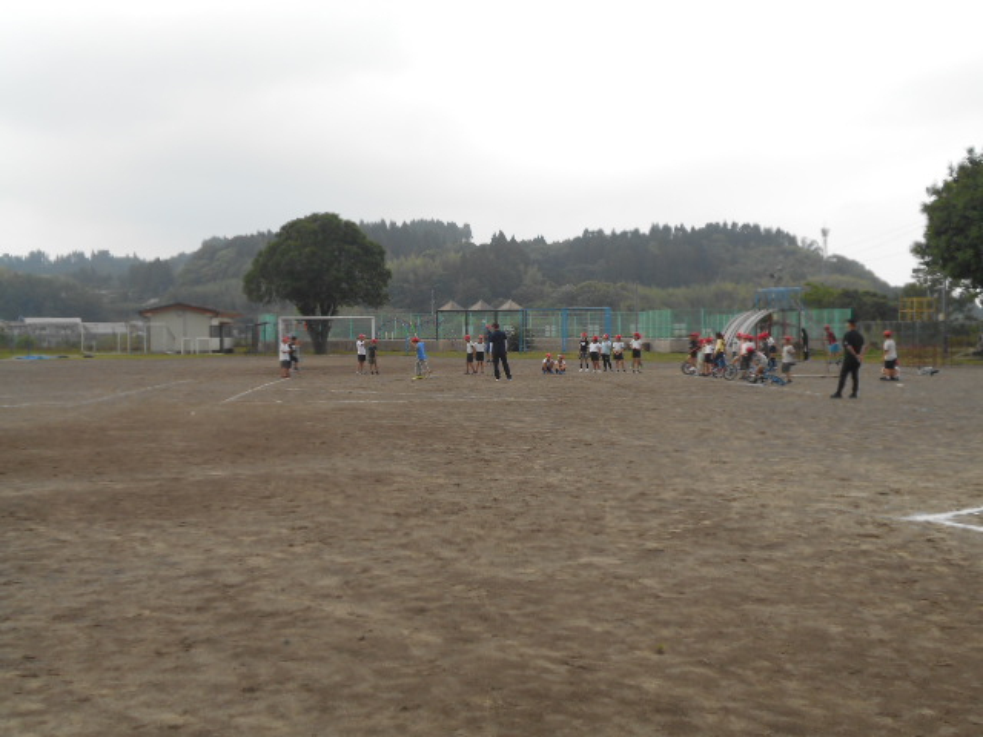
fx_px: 1107
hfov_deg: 47.9
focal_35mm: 39
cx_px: 492
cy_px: 368
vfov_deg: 36.8
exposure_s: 1/320
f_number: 3.9
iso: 80
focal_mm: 6.7
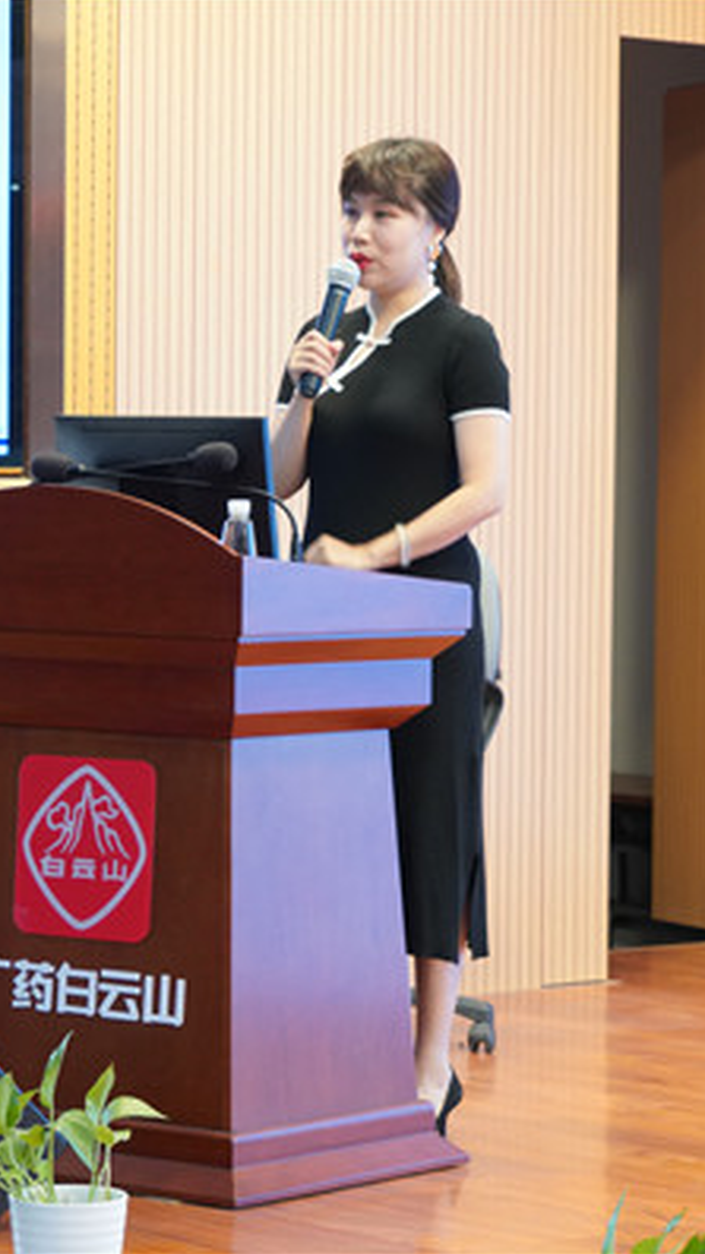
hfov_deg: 9.9
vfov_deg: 17.6
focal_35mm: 122
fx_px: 4059
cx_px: 300
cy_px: 625
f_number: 8
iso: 2500
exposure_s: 1/40
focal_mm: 77
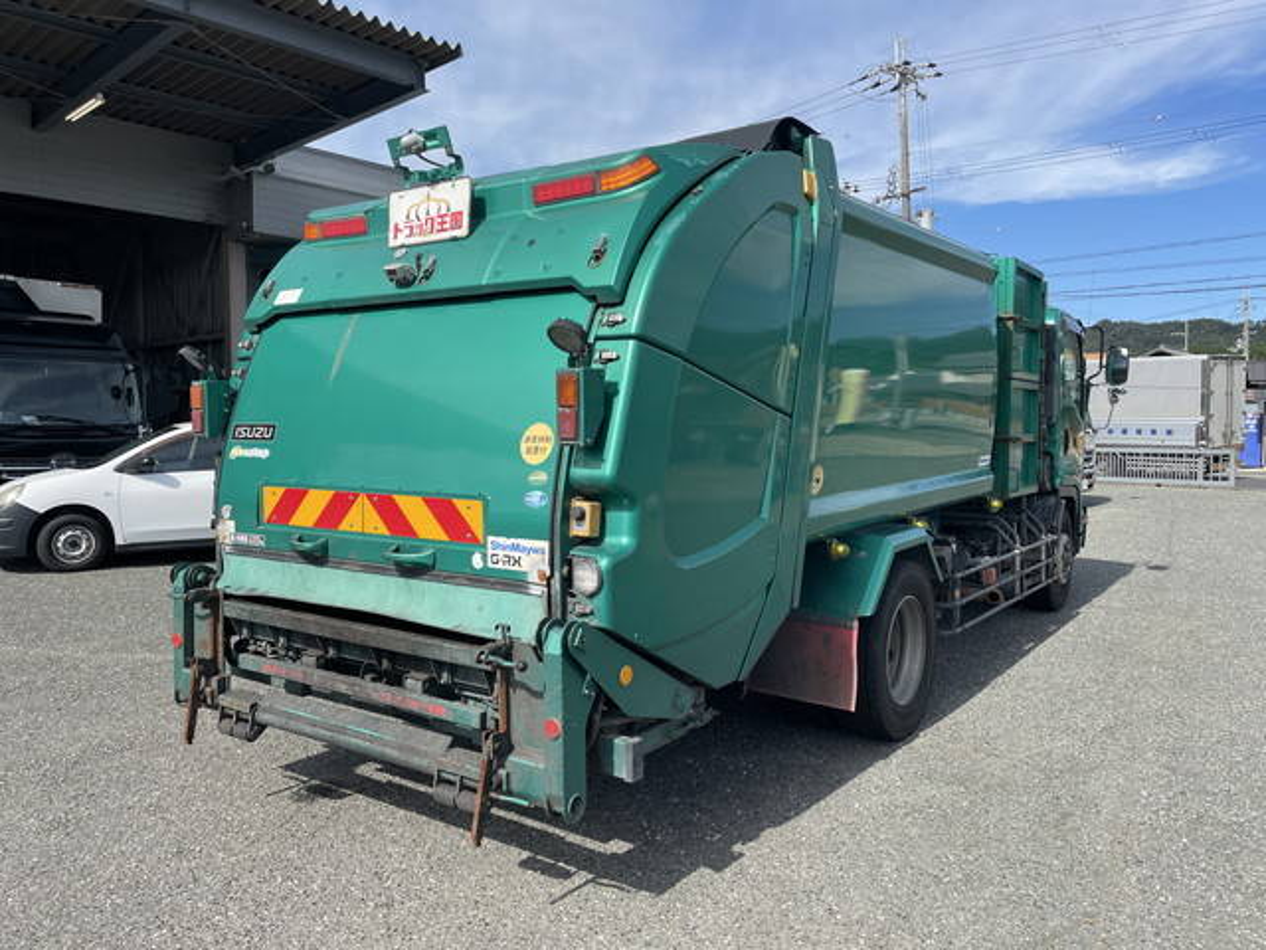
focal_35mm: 26
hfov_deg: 67.3
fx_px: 951
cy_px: 475
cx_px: 633
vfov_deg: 53.1
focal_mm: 4.2
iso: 32
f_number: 1.6
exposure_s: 1/2618
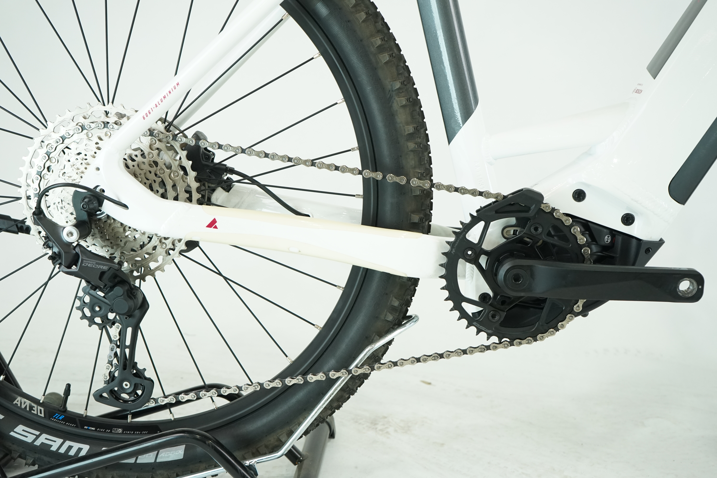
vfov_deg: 33.4
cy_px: 239
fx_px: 797
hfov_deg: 48.5
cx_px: 358
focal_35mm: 40
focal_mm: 40
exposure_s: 1/200
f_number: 5.6
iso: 1600
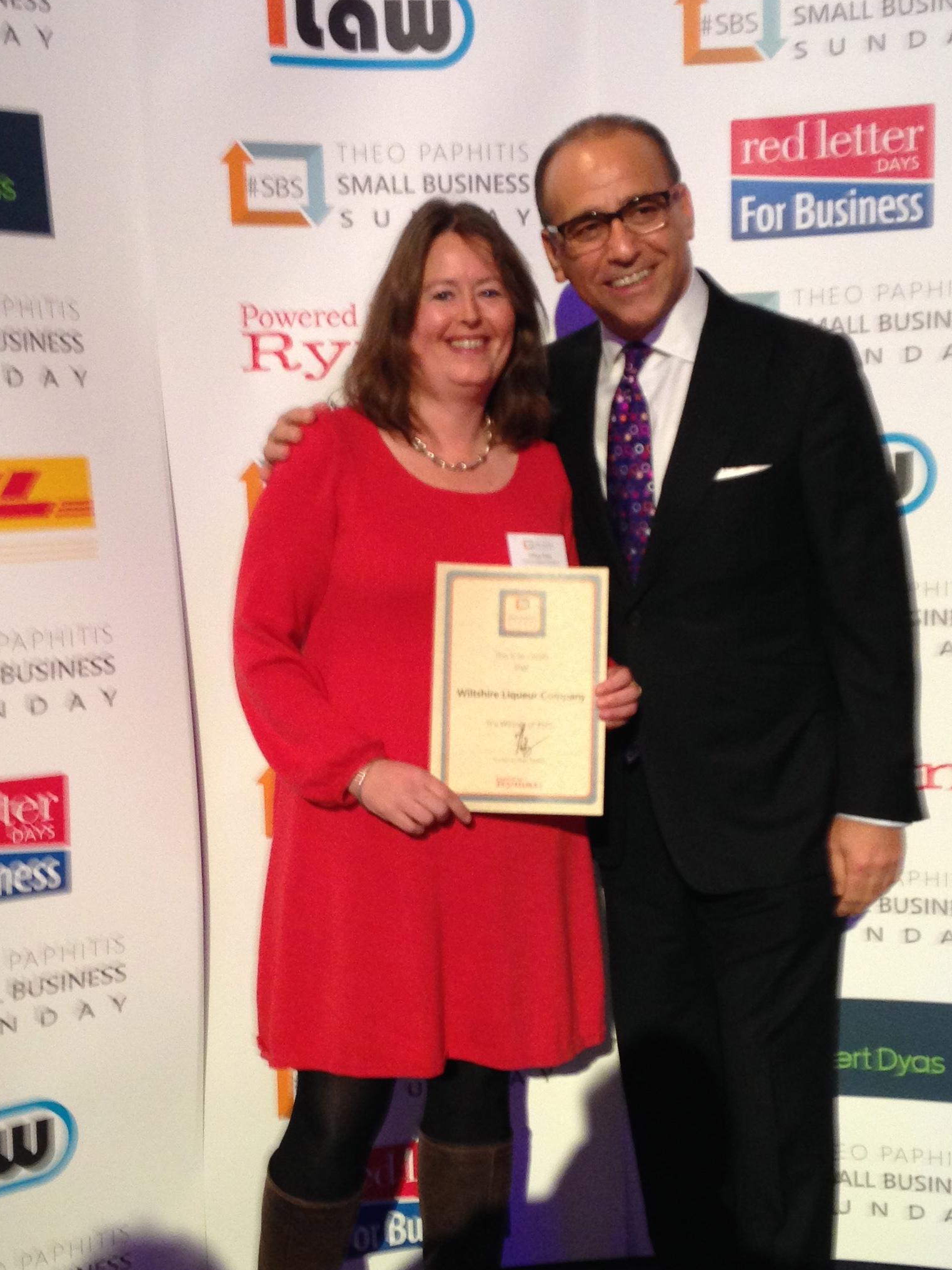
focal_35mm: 53
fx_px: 1943
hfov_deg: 27.5
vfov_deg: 36.2
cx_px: 481
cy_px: 684
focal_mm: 4.12
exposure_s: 1/20
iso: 160
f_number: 2.4
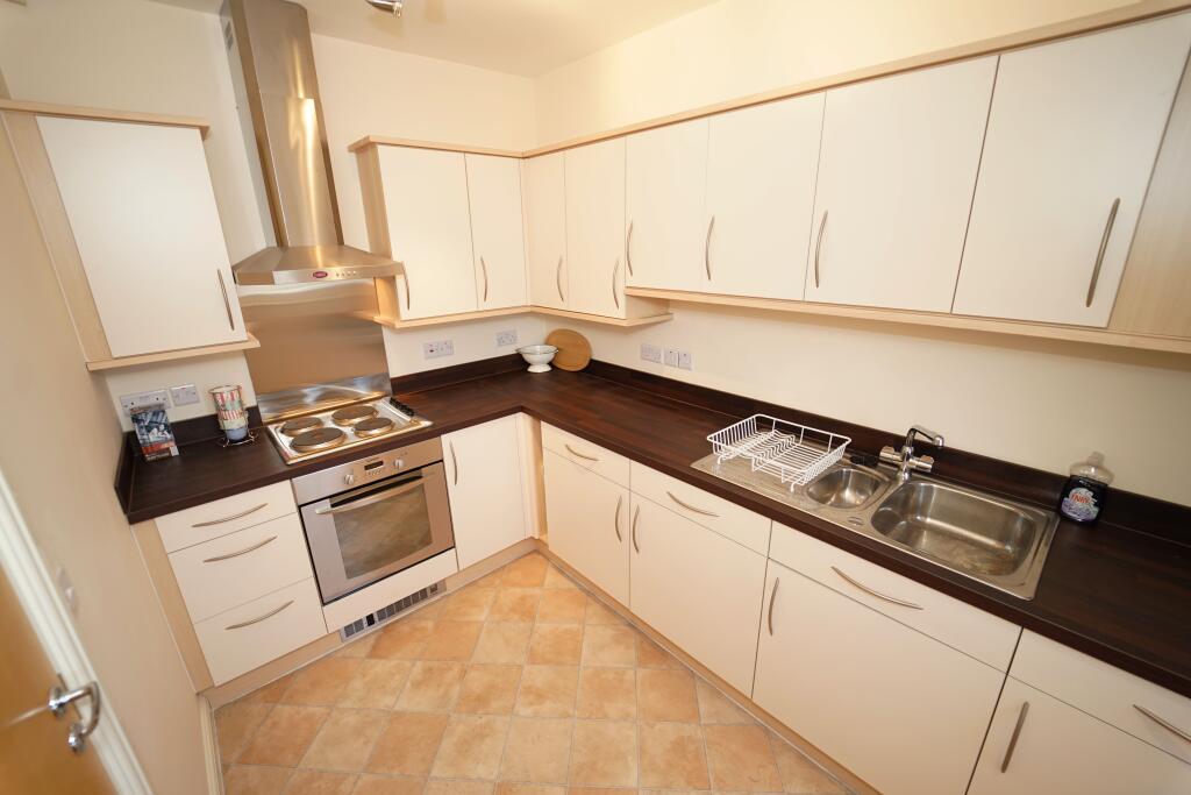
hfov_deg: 104.2
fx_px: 463
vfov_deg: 81.2
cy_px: 398
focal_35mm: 14
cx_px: 596
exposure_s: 1/60
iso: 125
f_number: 2.8
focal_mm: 14
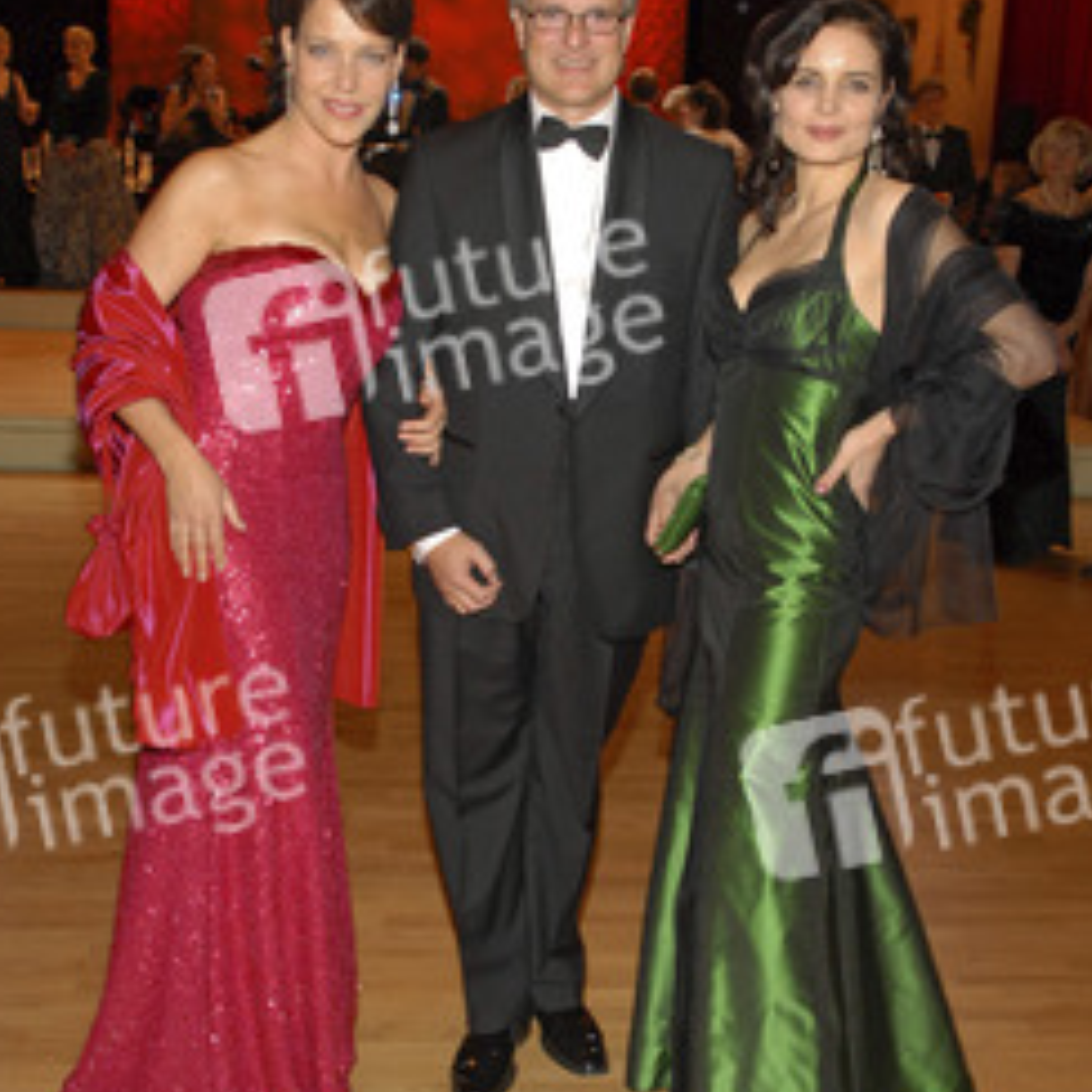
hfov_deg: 36.8
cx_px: 568
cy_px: 550
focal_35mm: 46
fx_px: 1642
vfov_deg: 36.8
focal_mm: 22
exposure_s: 1/50
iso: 500
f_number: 4.5
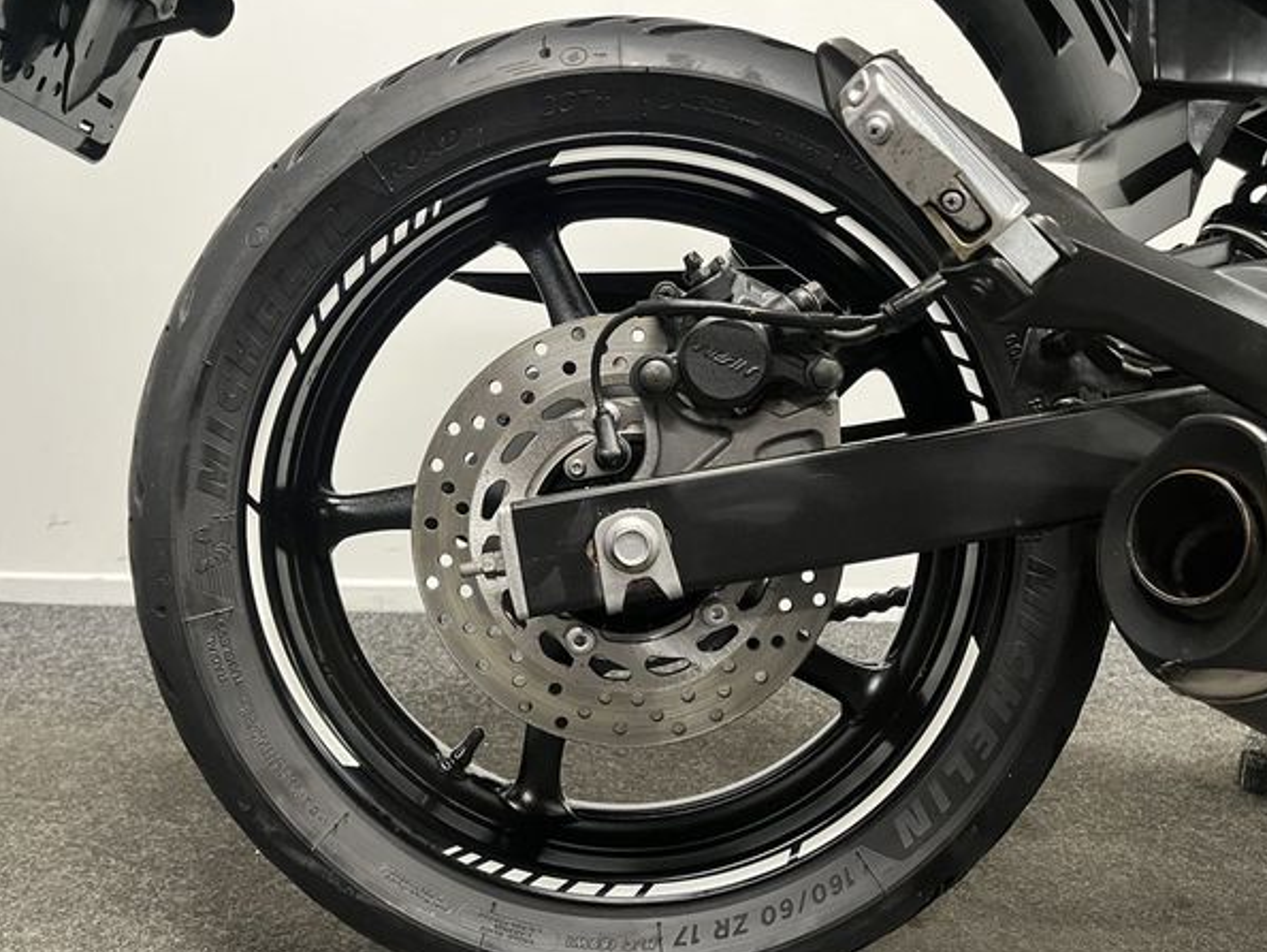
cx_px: 612
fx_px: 1025
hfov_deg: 63.4
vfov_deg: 49.8
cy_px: 487
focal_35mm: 28
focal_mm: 5.1
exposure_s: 1/50
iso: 400
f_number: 1.6
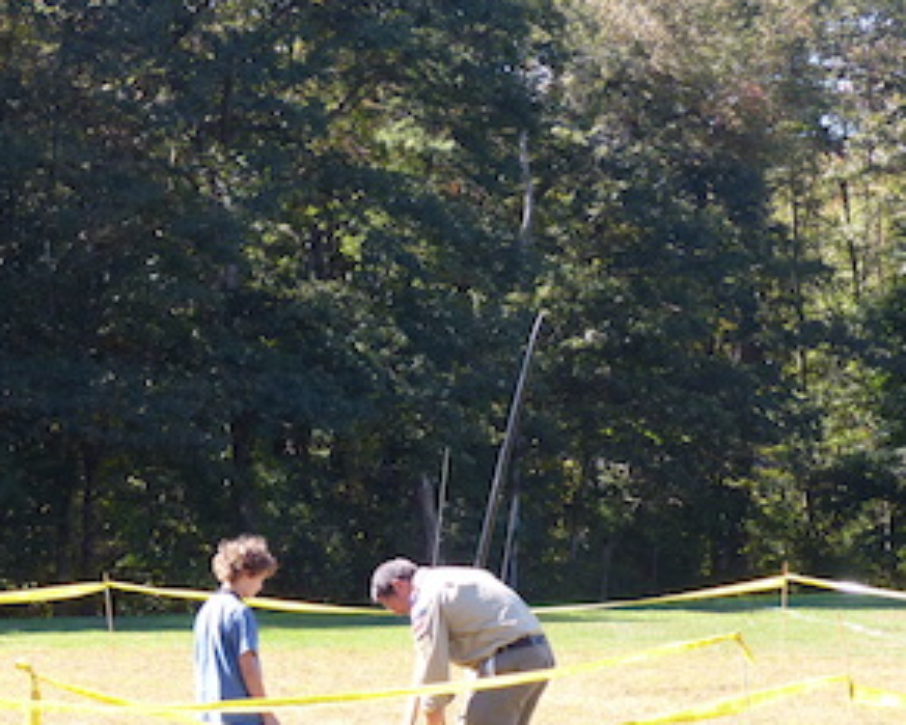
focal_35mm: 118
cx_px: 434
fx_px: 3165
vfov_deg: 13.1
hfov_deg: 16.3
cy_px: 283
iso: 160
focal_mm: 11.9
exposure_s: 1/500
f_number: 2.8
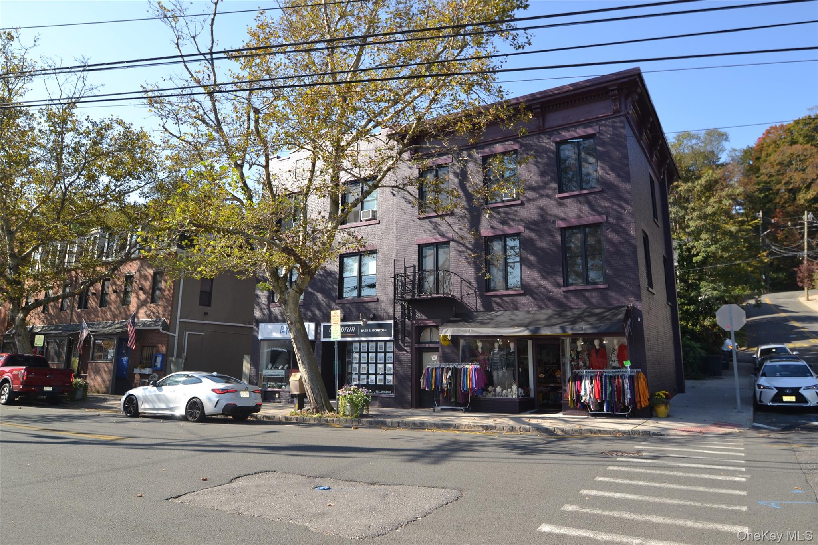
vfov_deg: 53.1
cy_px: 272
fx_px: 545
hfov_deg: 73.7
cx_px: 409
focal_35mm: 24
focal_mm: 16
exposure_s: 1/200
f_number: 5.6
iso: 100
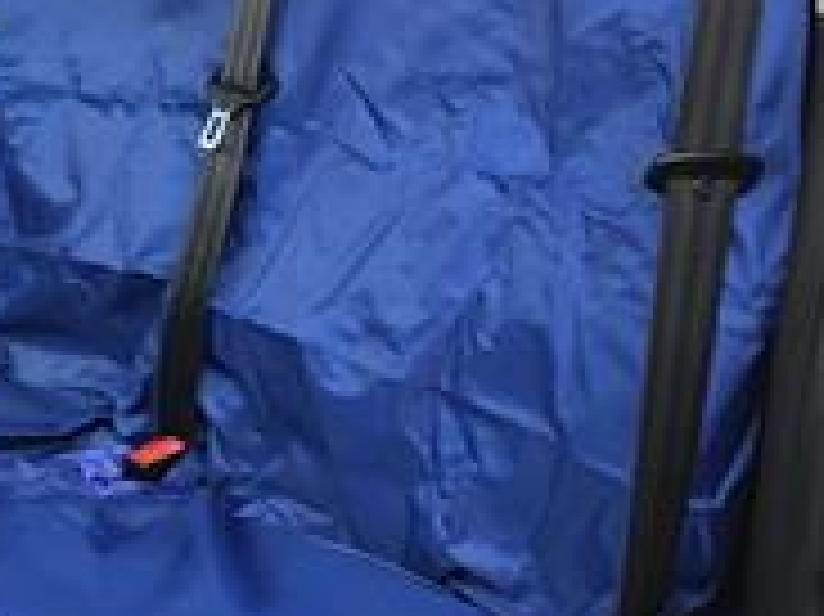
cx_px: 216
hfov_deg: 28.2
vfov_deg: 21.4
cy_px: 133
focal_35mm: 68
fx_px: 1618
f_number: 1.8
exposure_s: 1/100
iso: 40
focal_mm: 3.99
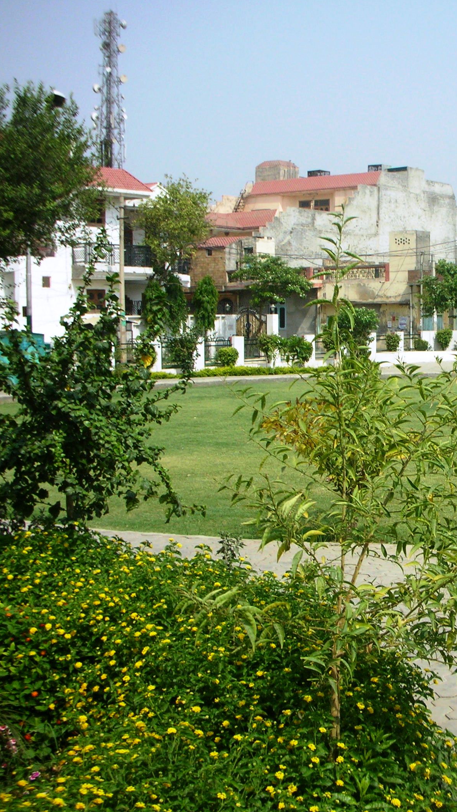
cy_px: 406
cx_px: 393
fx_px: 1099
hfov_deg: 23.0
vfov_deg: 40.6
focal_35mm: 51
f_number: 8.5
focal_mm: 5.8
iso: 50
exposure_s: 1/140
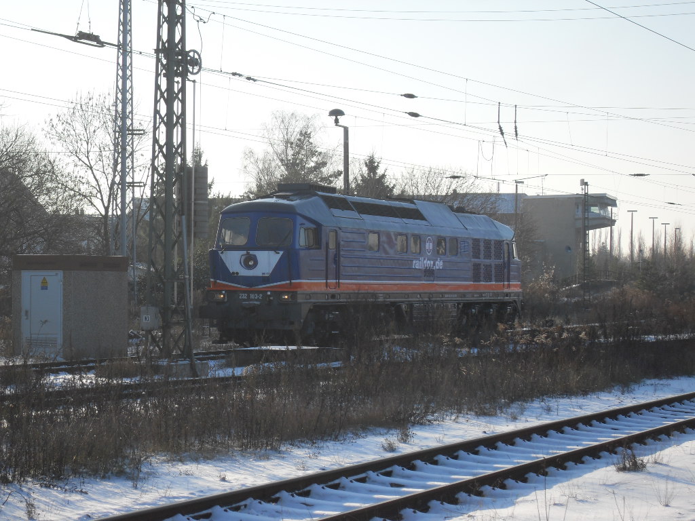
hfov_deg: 22.0
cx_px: 348
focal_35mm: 89
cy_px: 260
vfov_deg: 16.6
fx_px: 1787
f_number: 4.8
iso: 80
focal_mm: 15.3
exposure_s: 1/350
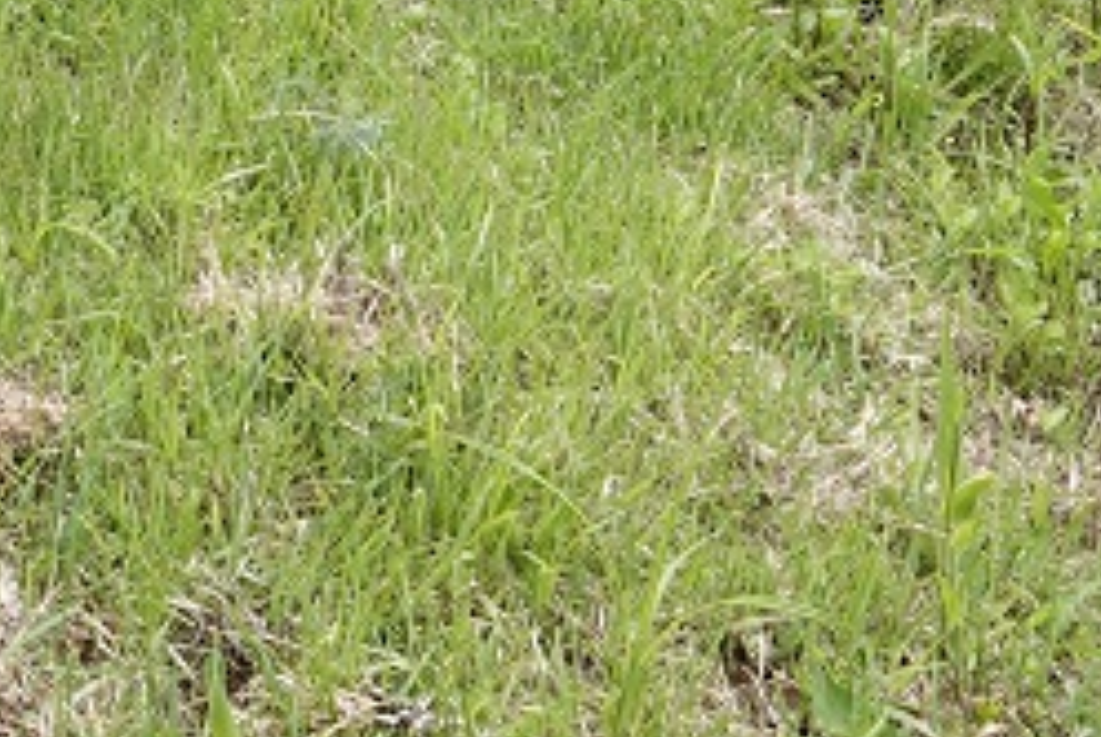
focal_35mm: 116
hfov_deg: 16.8
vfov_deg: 10.4
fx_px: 3552
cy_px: -968
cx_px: -257
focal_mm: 8.8
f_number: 4
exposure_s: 1/250
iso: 100
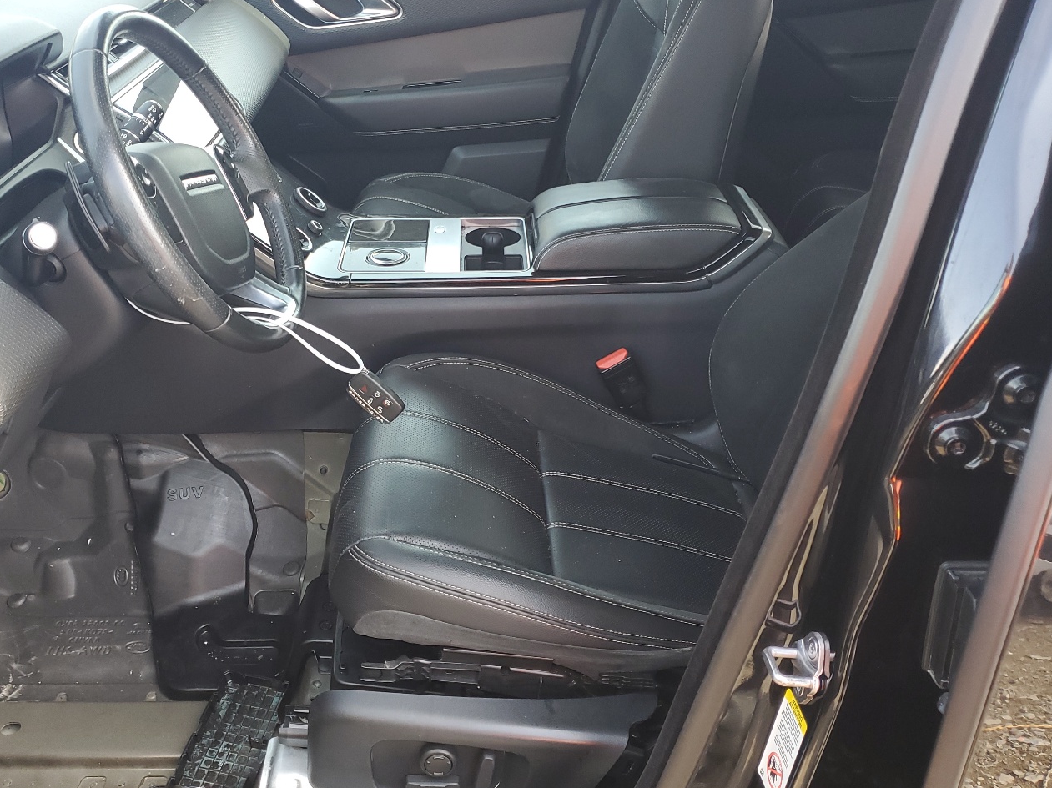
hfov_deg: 55.1
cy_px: 335
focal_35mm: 33
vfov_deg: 42.8
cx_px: 440
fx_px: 1003
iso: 63
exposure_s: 1/120
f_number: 1.5
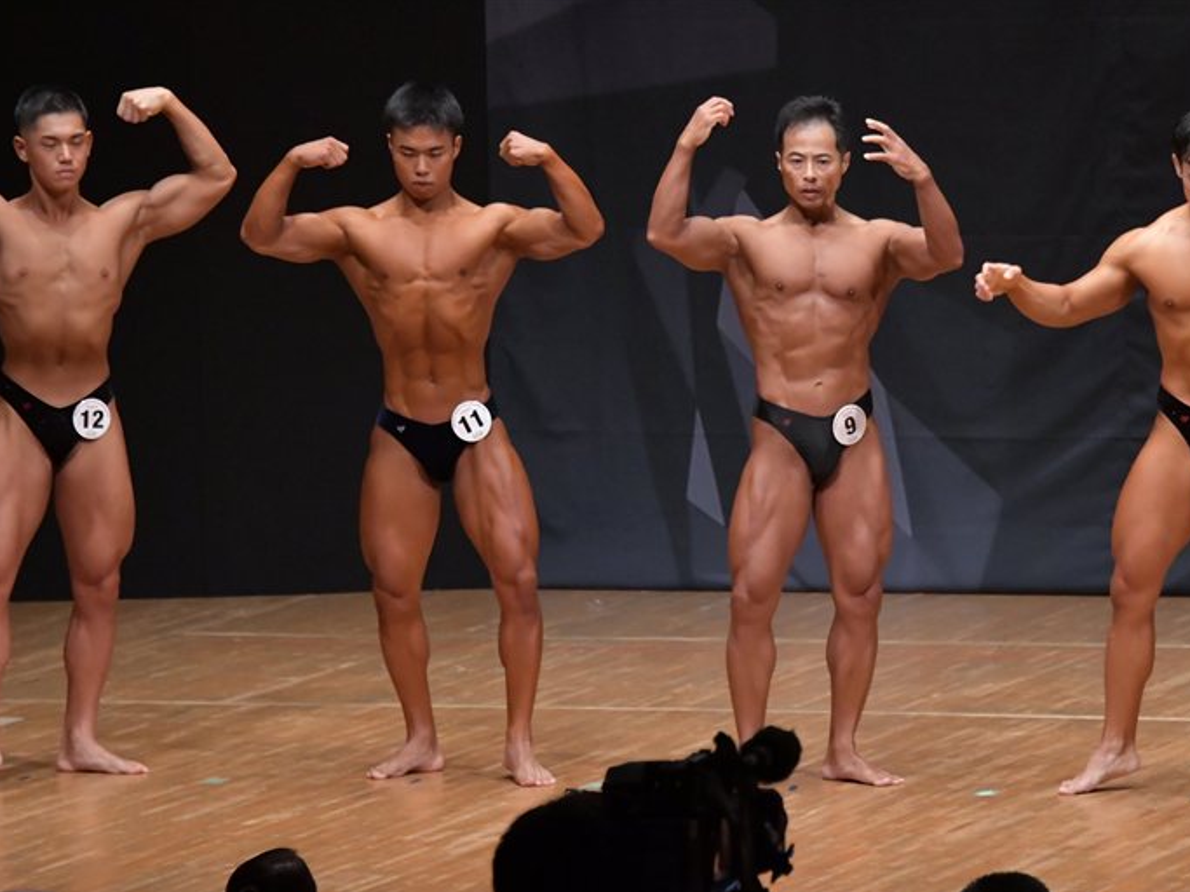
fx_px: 9555
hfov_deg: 7.1
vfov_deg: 5.3
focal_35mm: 278
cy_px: 448
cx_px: 661
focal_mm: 170
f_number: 5.6
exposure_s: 1/400
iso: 6400
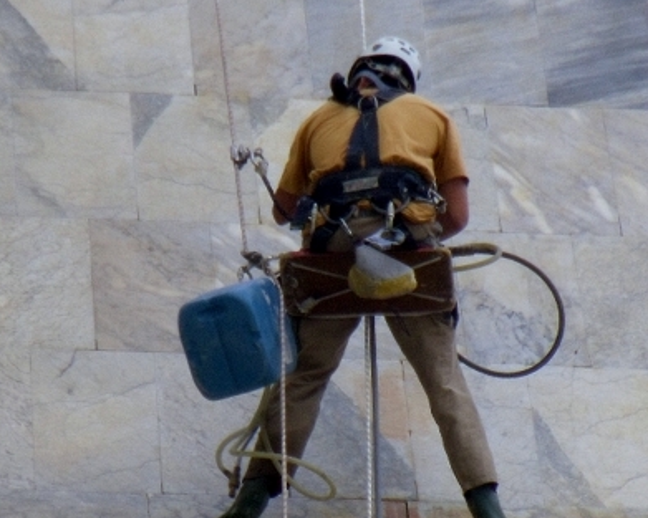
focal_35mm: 487
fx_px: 9342
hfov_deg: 4.0
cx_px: 287
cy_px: 383
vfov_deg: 3.2
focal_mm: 39.2
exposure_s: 1/117
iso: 80
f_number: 5.5
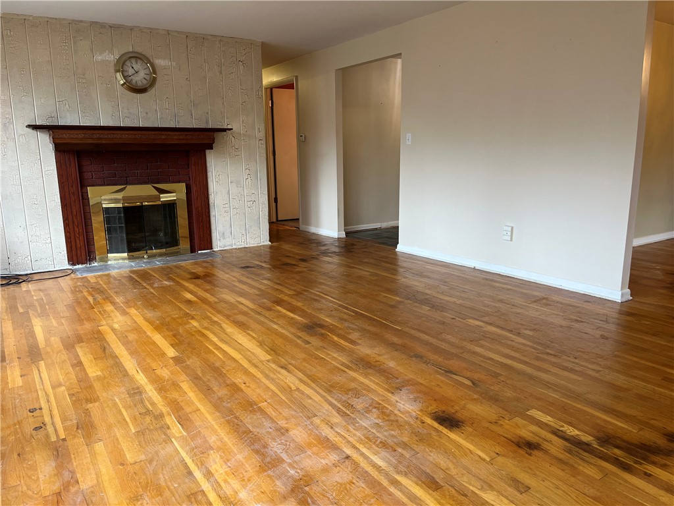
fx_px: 506
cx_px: 337
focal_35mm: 26
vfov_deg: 53.1
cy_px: 253
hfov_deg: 67.3
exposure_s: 1/60
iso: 80
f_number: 1.6
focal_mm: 5.1
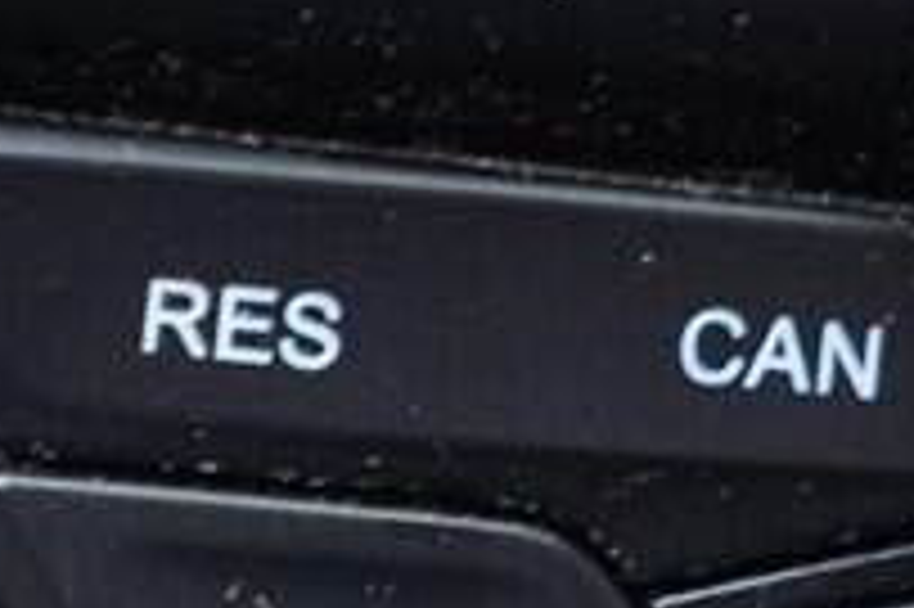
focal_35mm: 182
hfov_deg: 11.3
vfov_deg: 7.5
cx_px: 288
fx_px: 4617
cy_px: 214
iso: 500
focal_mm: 24
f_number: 2.8
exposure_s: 1/40
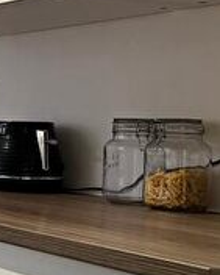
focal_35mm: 101
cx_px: -214
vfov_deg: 19.0
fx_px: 821
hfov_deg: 13.3
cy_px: 140
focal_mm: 5.1
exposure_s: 1/50
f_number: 1.6
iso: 160
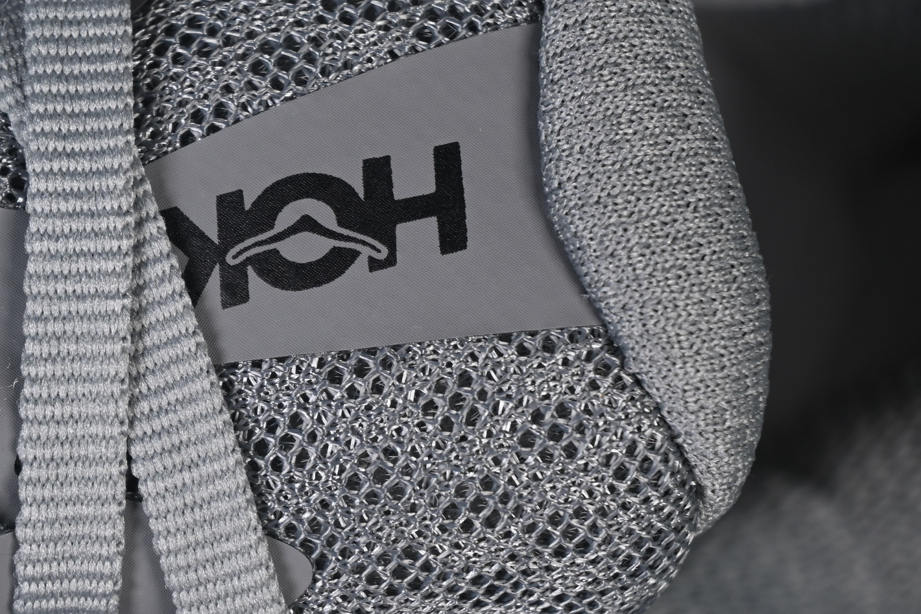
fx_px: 3761
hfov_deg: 13.9
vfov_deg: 9.3
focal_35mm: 147
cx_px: 205
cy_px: 346
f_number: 7.1
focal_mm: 50
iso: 160
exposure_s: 1/80
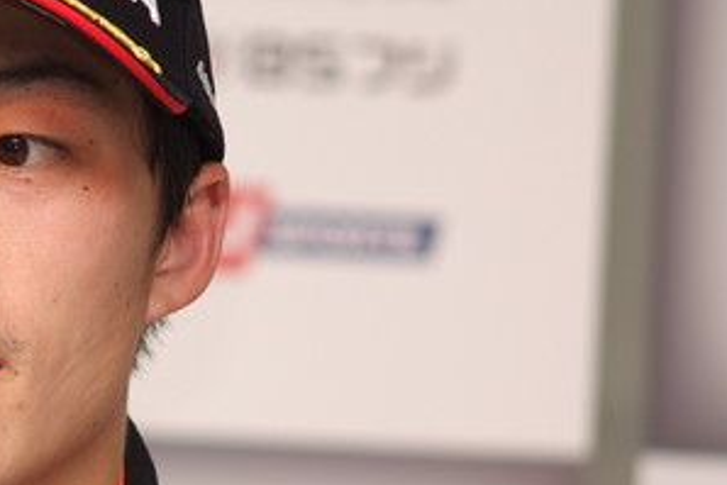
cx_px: -83
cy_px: 380
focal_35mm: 652
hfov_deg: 3.2
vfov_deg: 2.1
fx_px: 13173
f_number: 2.8
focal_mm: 180
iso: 400
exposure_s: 1/250
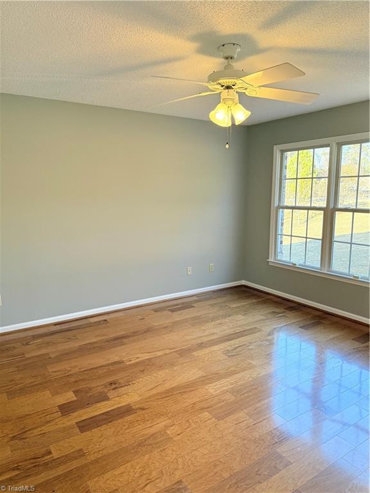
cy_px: 246
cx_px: 185
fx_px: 342
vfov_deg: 71.6
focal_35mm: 24
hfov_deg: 56.8
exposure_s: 1/210
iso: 200
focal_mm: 6.76
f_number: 1.78
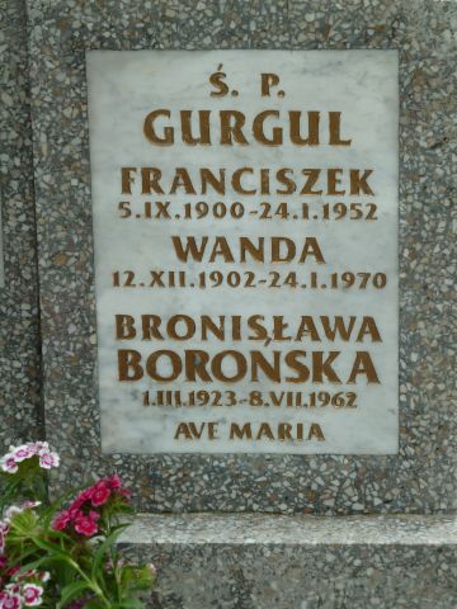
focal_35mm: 147
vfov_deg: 13.4
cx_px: 228
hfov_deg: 10.1
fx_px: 2588
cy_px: 304
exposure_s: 1/80
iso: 80
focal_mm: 24.1
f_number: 4.5
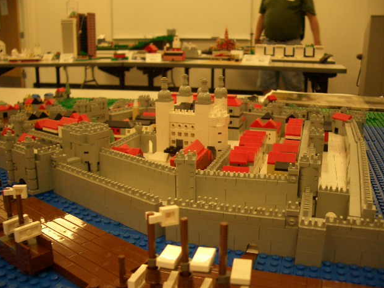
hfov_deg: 51.3
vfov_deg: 39.7
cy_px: 141
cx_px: 188
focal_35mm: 36
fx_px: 400
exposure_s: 1/50
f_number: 2.6
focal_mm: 5.8
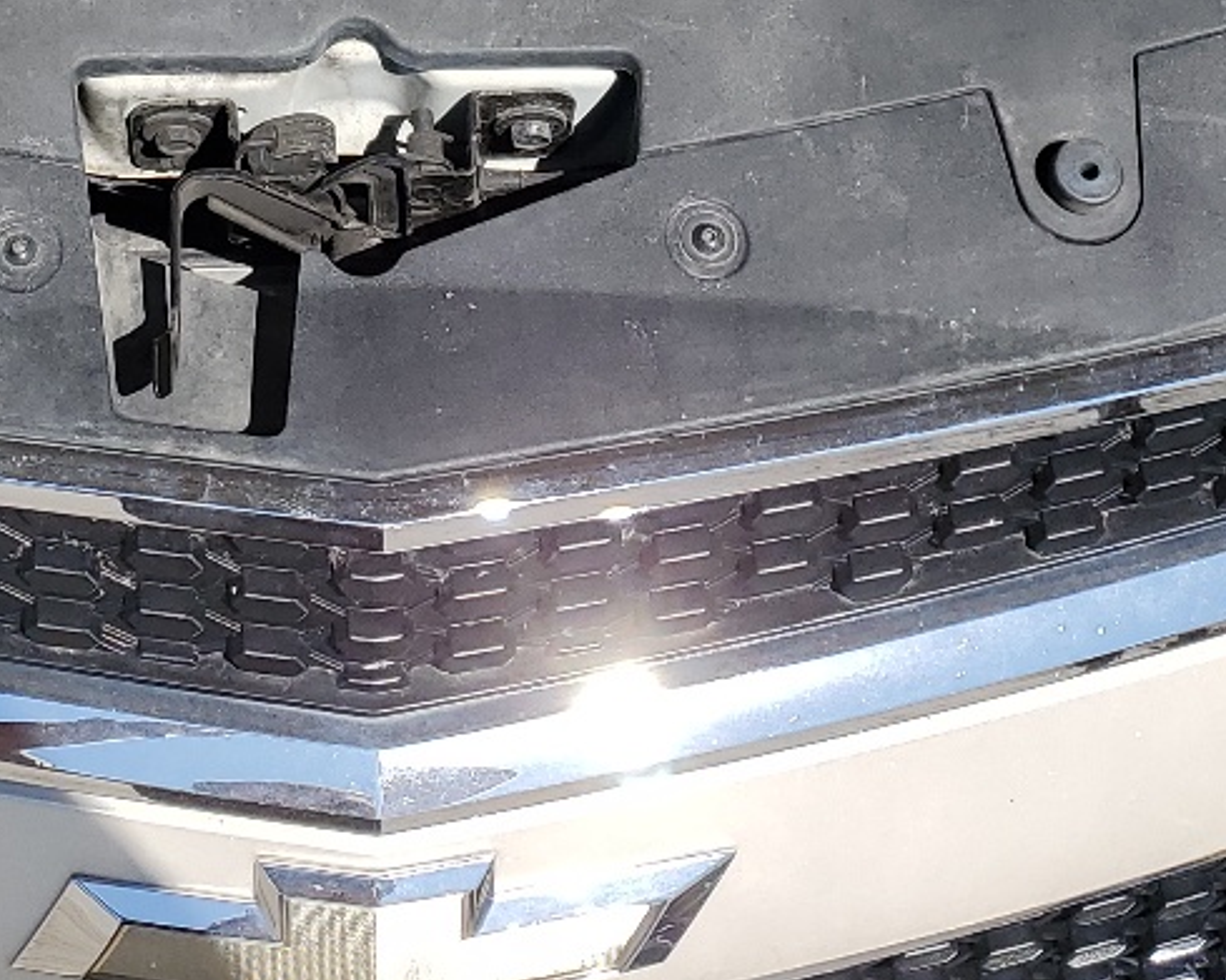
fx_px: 3011
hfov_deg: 22.8
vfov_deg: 17.2
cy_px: -361
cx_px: 306
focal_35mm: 83
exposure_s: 1/3333
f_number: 1.5
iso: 50
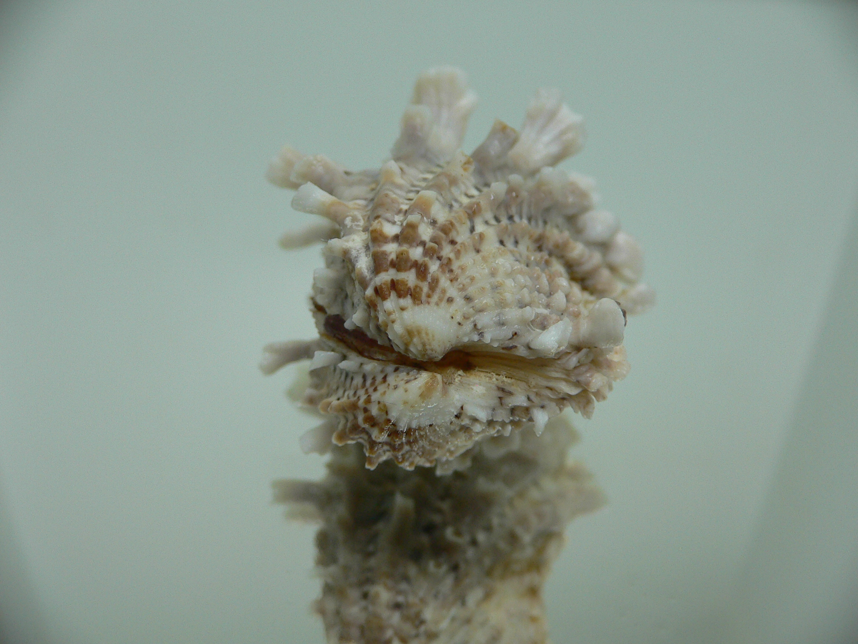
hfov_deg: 52.6
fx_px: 868
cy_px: 322
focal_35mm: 35
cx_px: 429
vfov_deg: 40.7
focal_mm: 4.6
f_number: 2.8
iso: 100
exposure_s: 1/60
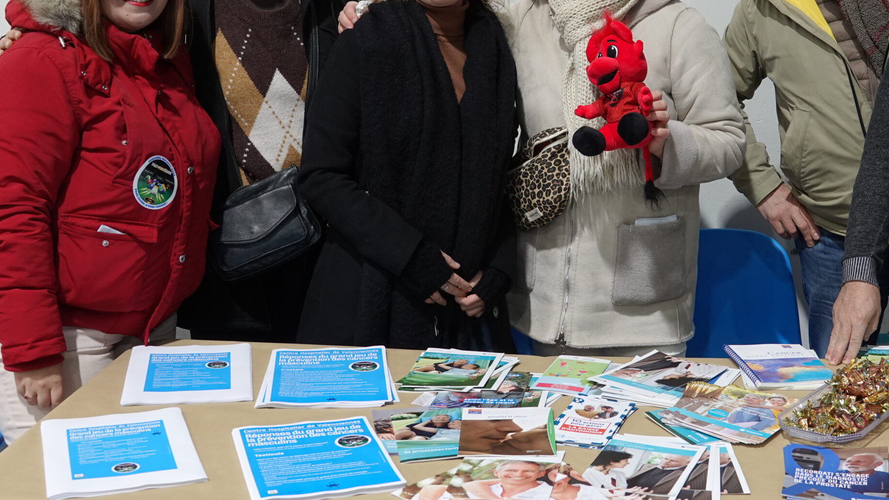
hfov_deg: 40.3
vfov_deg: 23.3
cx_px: 565
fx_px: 1202
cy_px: 150
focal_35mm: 51
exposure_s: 1/40
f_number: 3.2
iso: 320
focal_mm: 12.96
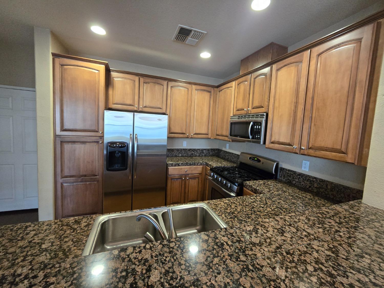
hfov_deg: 106.2
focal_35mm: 13
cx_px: 192
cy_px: 144
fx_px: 144
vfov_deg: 89.9
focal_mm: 2.2
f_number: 2.2
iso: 640
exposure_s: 1/60
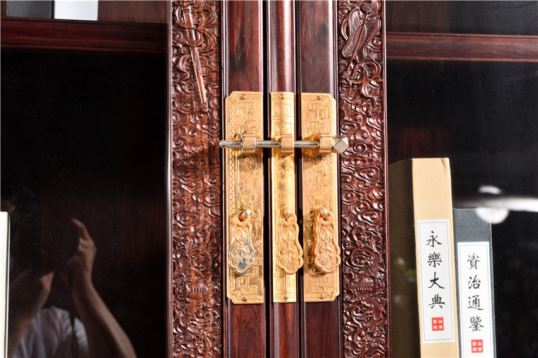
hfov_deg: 28.9
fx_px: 1046
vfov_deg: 19.4
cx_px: 269
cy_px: 179
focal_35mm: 70
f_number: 11
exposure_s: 1/125
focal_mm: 70
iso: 100
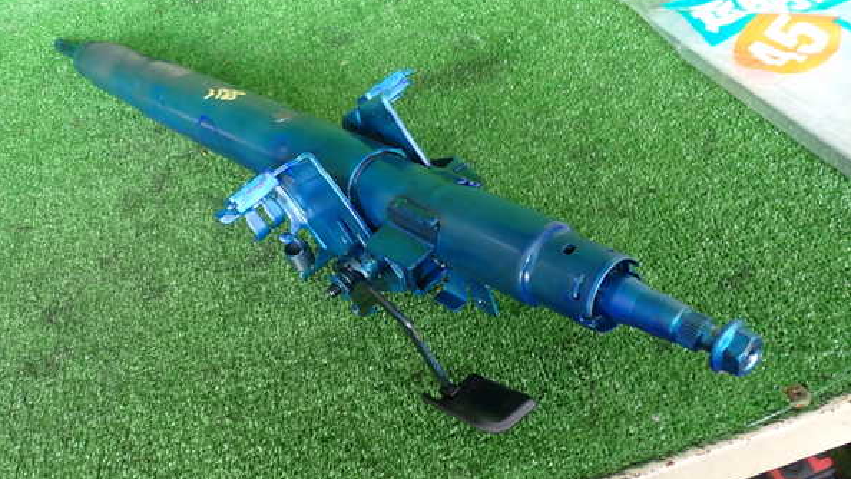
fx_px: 745
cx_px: 424
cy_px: 257
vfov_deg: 35.6
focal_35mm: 33
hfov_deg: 59.5
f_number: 2.3
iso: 160
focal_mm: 5.4
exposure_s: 1/60
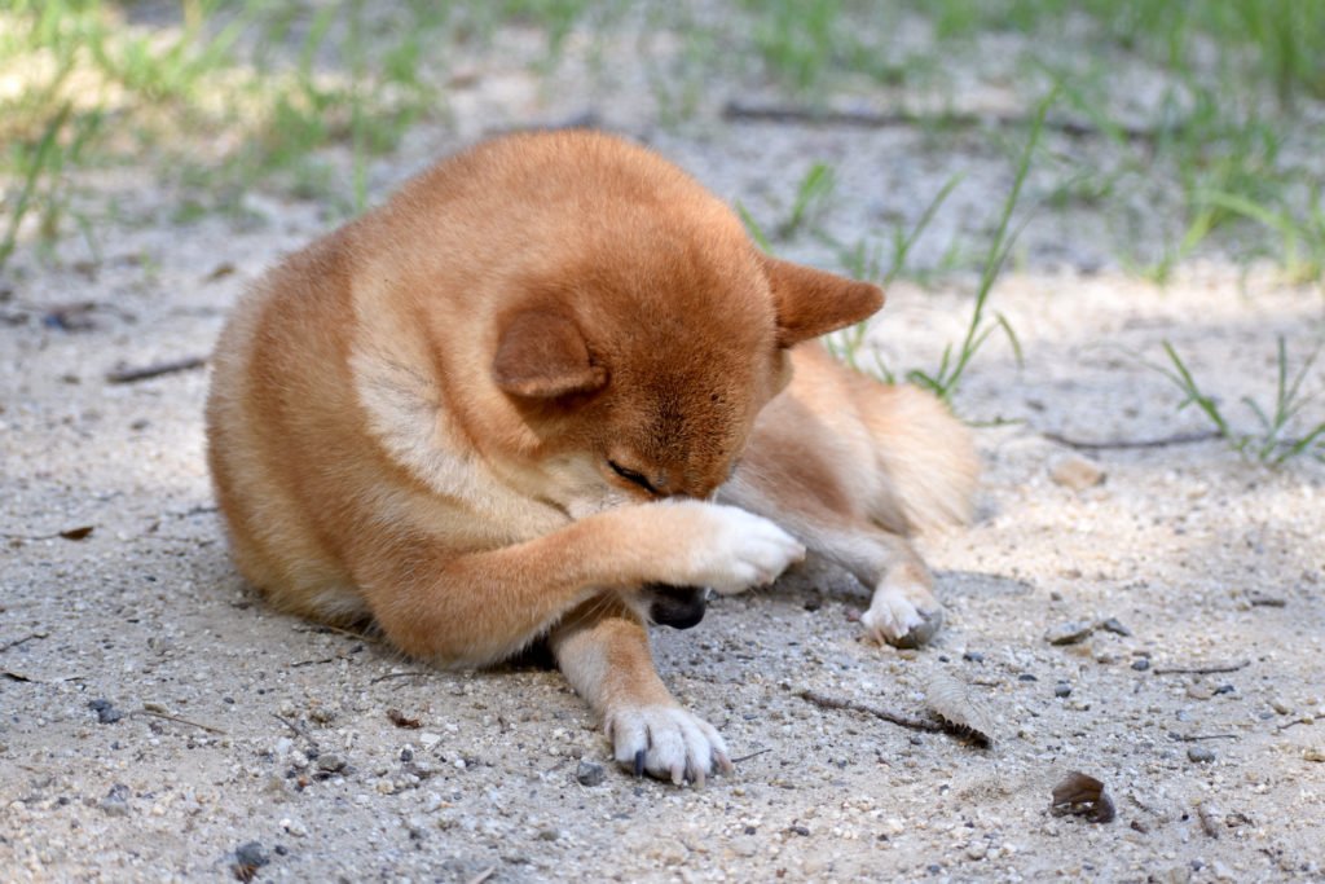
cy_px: 442
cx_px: 662
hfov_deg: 19.5
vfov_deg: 13.0
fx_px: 3865
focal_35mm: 105
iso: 180
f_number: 4.5
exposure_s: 1/125
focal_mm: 70
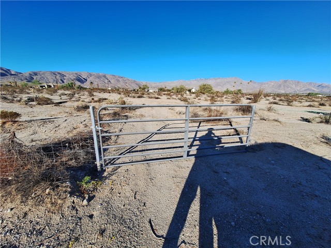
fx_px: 124
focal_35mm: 13
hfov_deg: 106.2
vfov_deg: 89.9
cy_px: 124
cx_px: 166
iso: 40
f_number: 2.2
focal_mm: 1.74
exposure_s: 1/1230
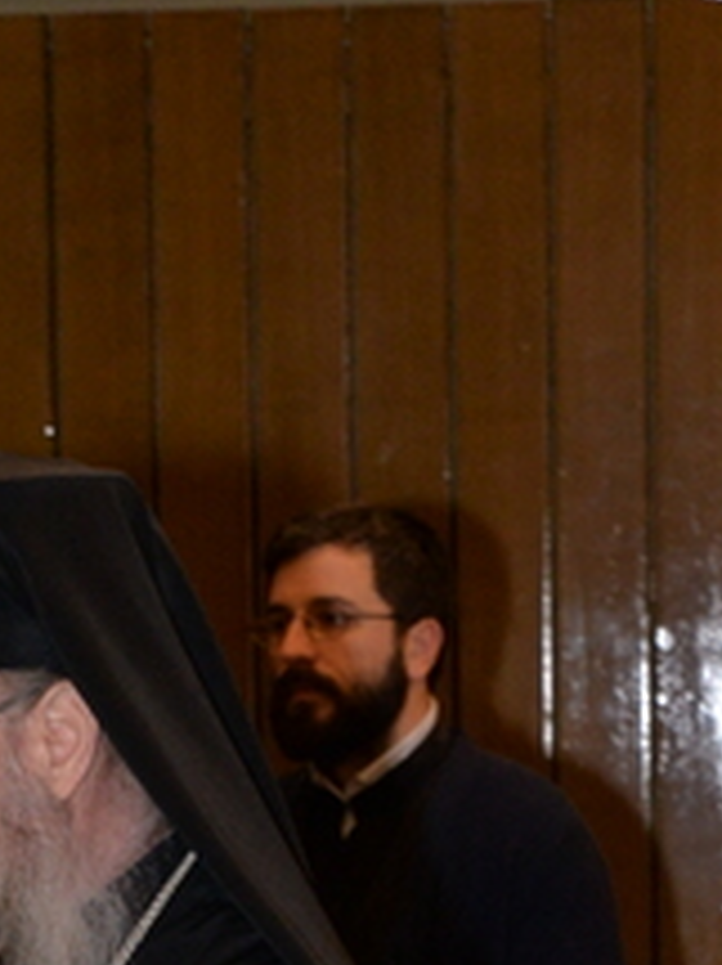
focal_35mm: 251
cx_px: -22
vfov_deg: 7.7
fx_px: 6987
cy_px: 1611
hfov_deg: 5.9
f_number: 9
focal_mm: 70
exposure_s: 1/80
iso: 2200
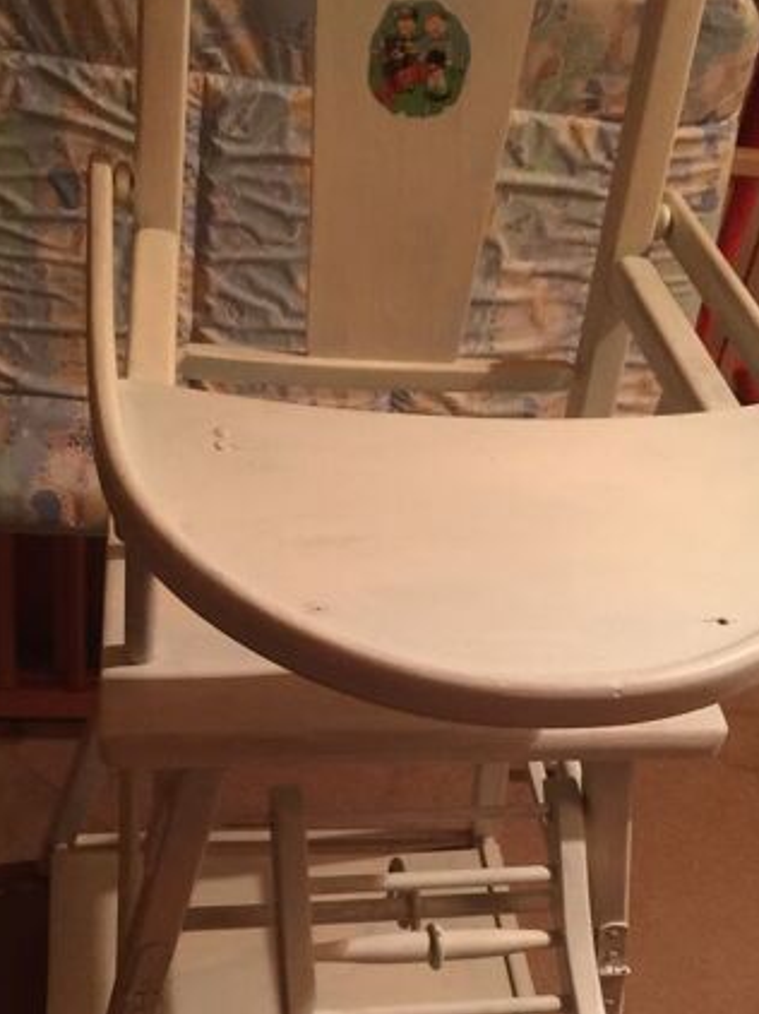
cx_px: 394
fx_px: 1288
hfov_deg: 32.8
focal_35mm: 44
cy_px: 668
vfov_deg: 42.4
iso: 125
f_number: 2.2
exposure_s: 1/8
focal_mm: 4.15
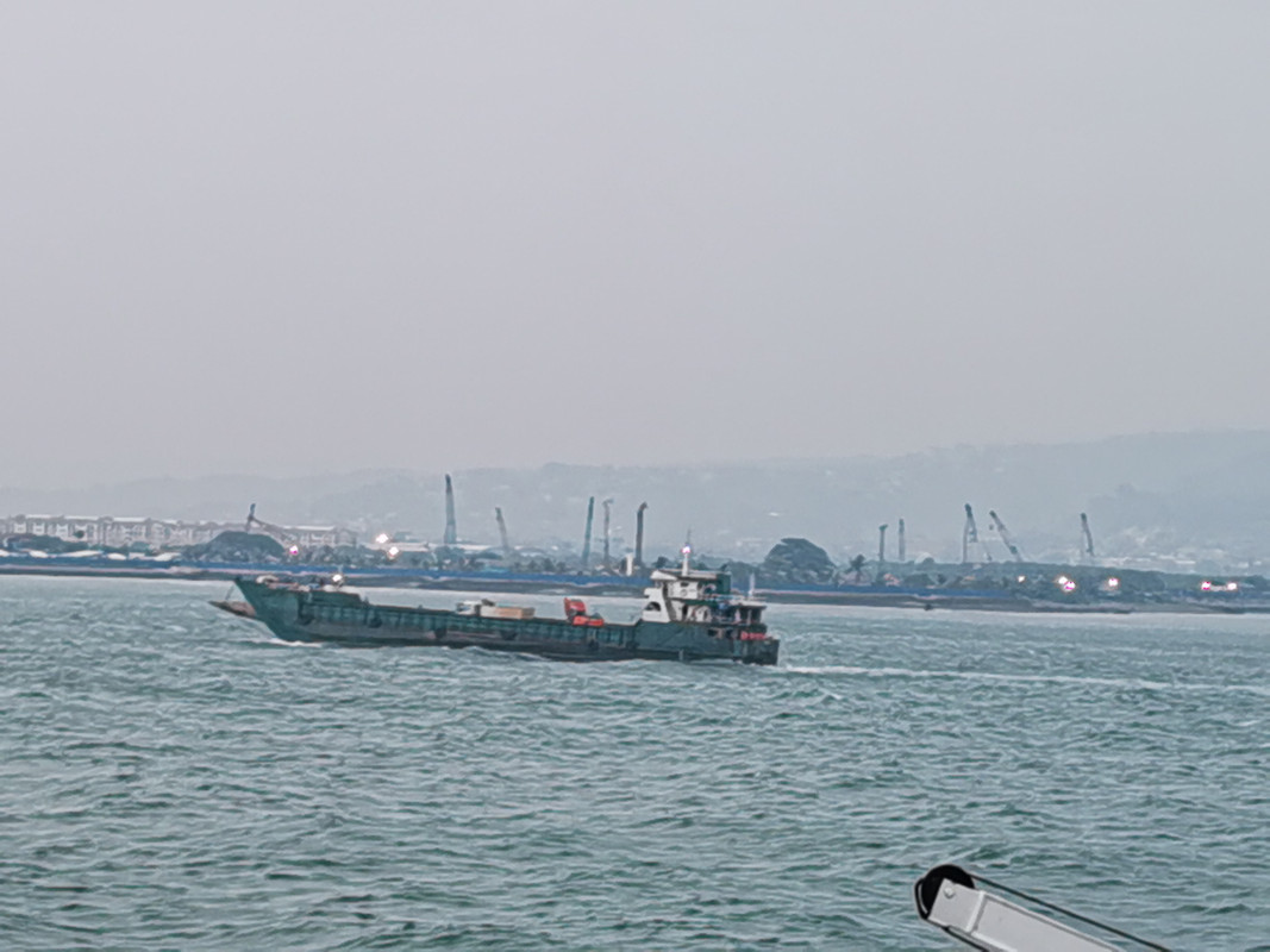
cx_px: 635
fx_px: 3925
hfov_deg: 18.4
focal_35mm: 107
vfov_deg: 13.8
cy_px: 476
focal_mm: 5.56
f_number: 1.6
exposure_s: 4
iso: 80
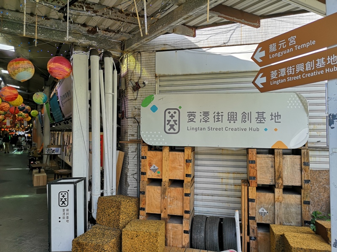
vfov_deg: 51.4
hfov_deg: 65.3
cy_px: 126
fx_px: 263
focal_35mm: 27
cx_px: 168
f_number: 1.8
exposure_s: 1/401
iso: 50
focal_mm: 3.95
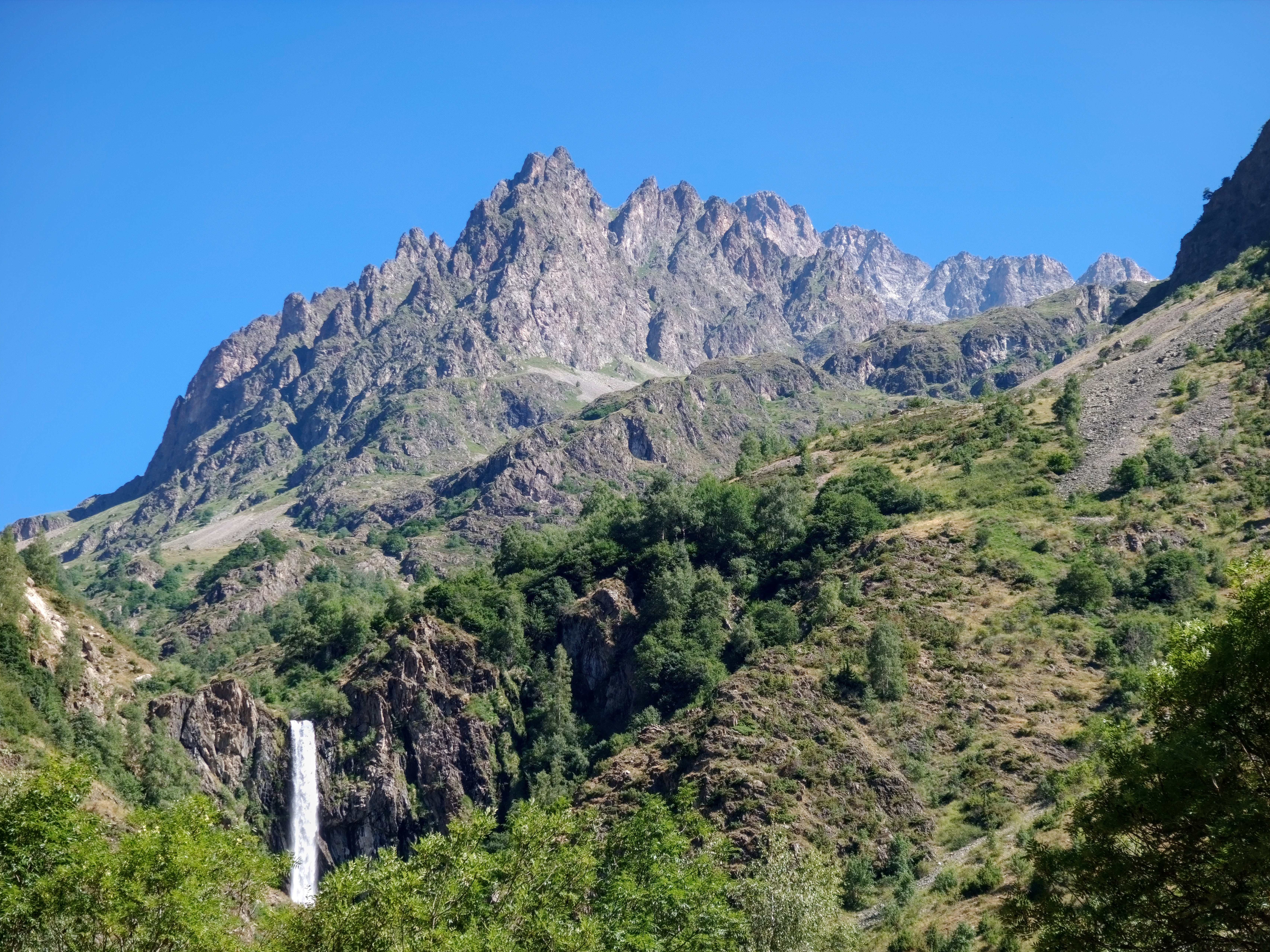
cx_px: 638
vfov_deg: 20.4
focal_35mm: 72
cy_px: 482
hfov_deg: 27.0
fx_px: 2642
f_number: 2.6
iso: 64
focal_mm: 13.3
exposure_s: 1/200
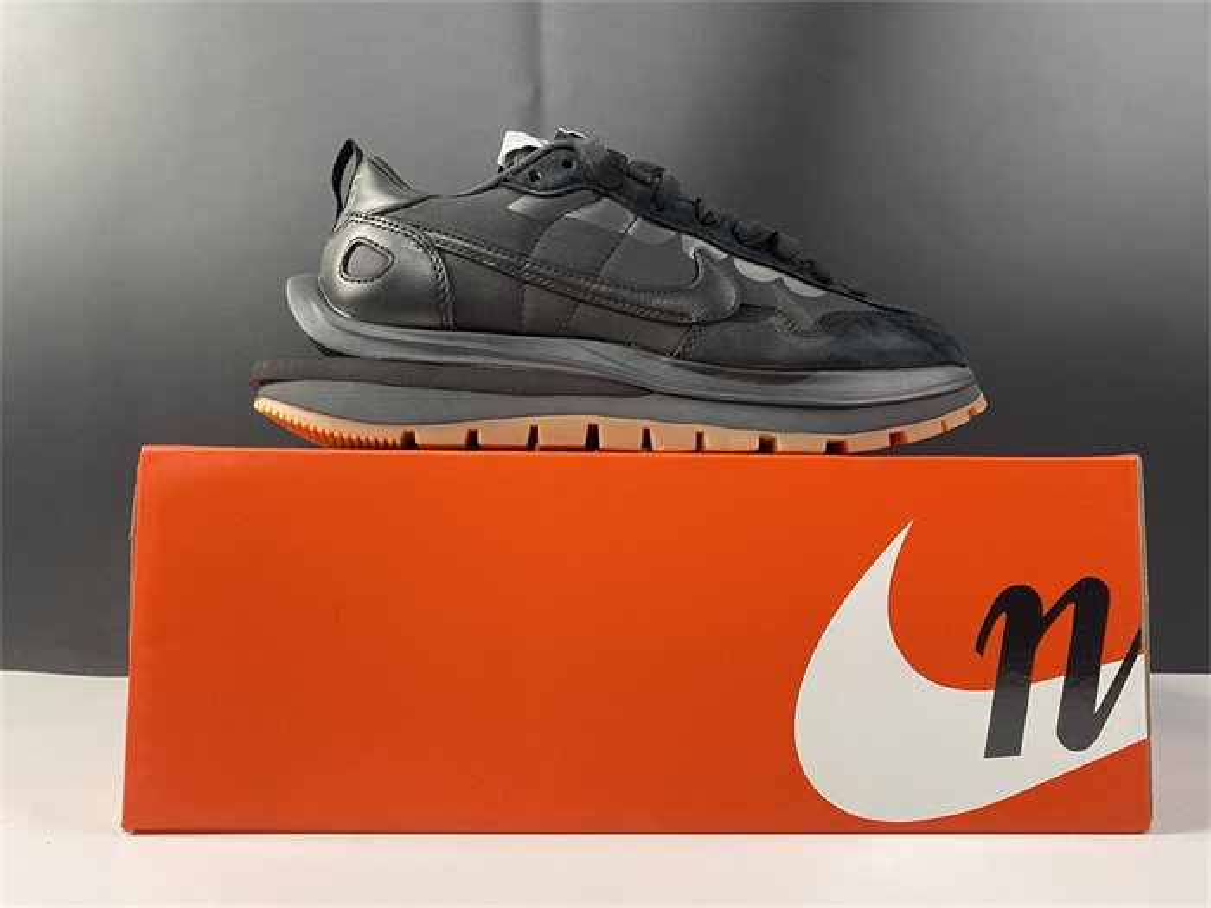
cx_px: 606
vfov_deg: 53.1
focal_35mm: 26
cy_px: 454
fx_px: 910
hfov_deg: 67.3
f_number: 1.8
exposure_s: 1/50
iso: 160
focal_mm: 4.25
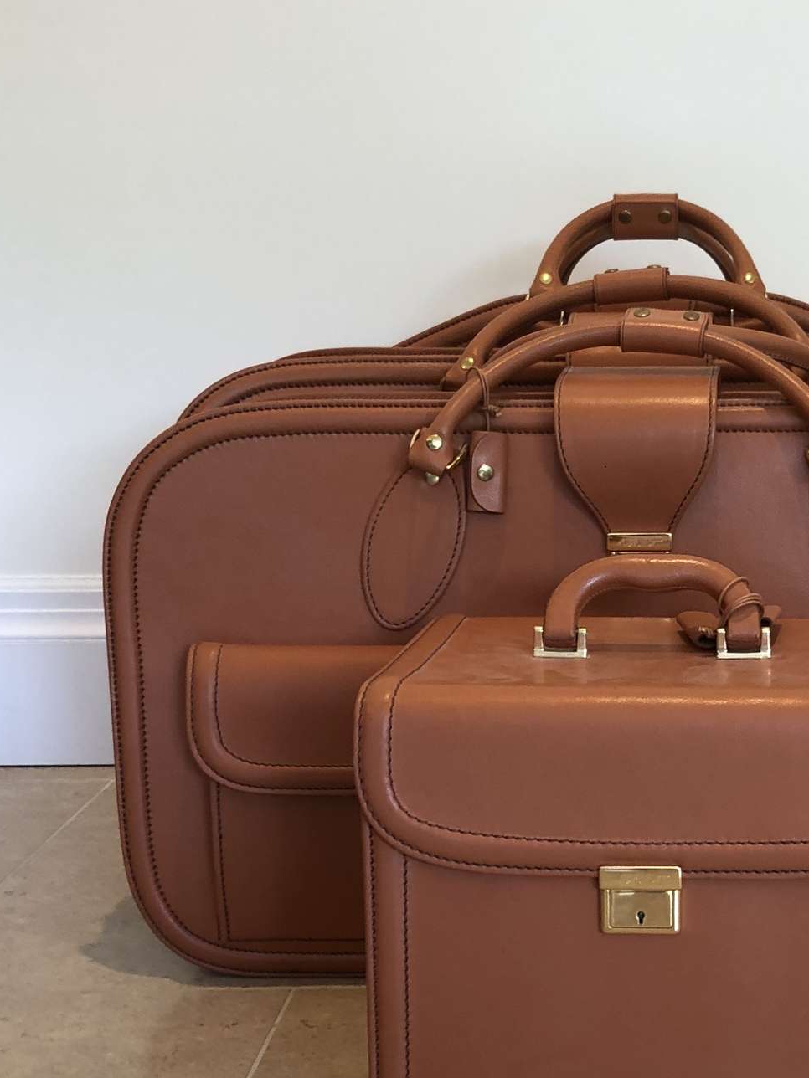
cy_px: 734
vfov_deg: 32.9
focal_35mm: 58
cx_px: 667
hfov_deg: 24.7
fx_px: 1807
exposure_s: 1/20
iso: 32
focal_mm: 3.99
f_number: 1.8
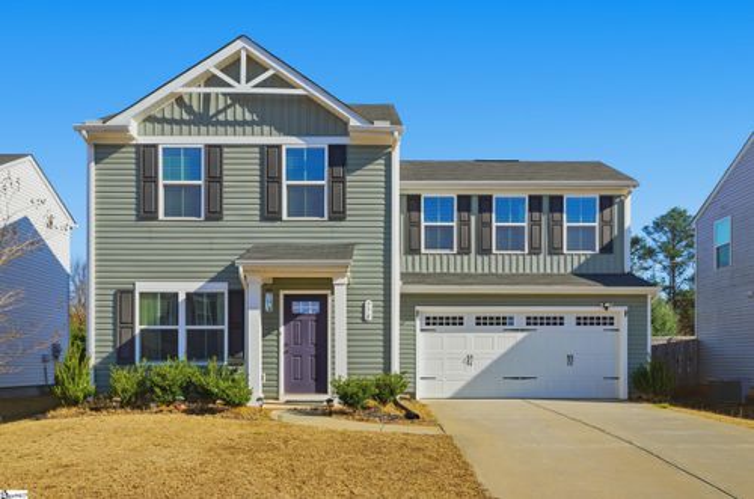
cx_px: 377
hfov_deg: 62.0
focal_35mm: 30
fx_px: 627
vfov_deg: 43.4
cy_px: 250
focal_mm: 20
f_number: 9
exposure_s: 1/1250
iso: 250
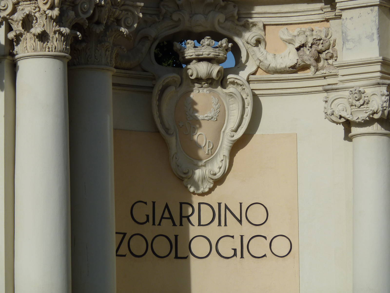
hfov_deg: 9.4
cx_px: 195
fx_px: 2366
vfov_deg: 7.1
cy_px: 146
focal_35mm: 210
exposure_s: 1/800
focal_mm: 34.4
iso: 80
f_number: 6.3
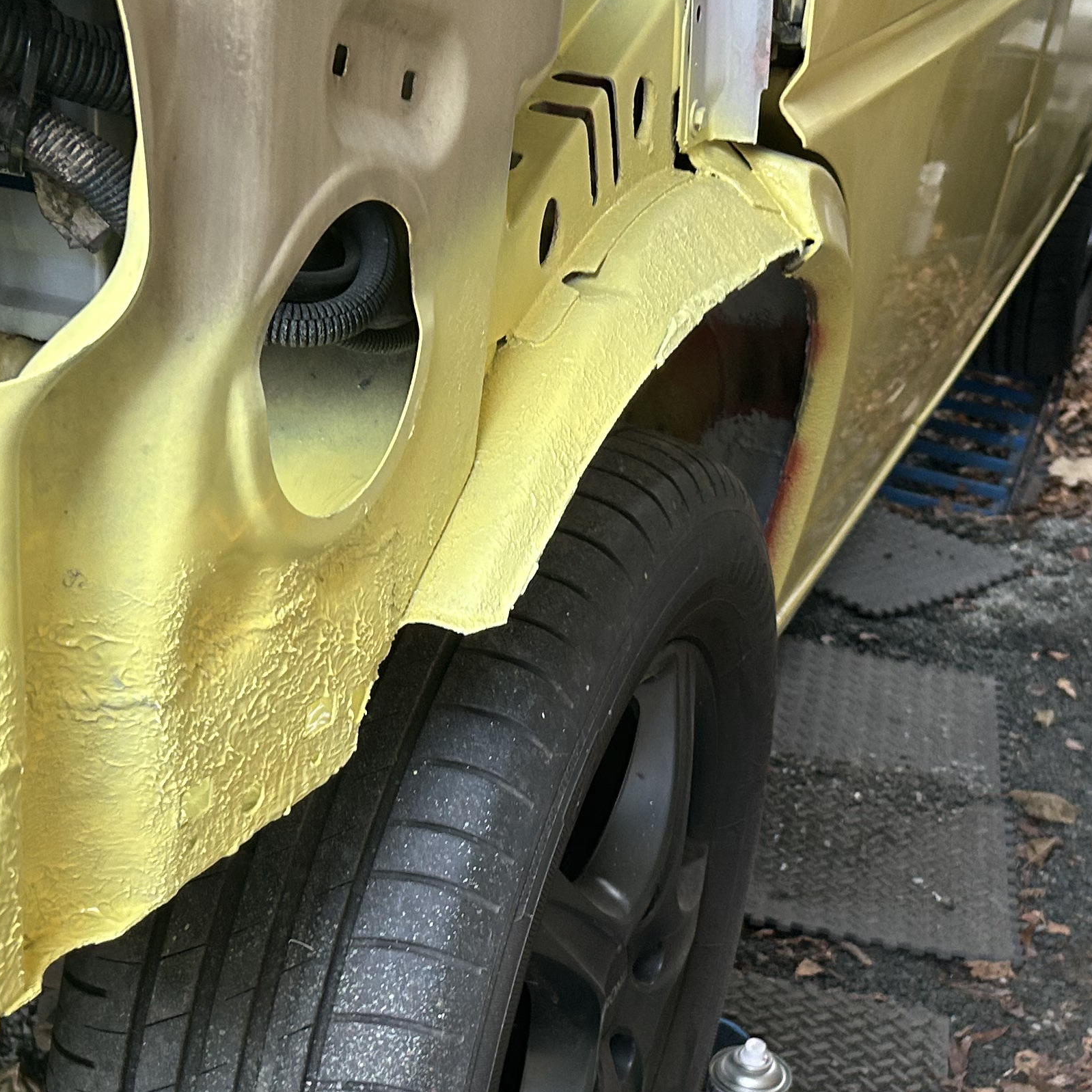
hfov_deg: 29.6
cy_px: 810
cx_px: 541
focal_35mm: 58
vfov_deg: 29.1
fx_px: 2070
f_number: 1.5
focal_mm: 5.7
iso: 125
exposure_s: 1/80
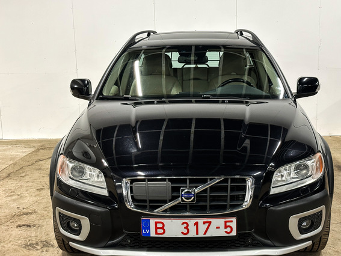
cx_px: 191
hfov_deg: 34.9
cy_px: 142
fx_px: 542
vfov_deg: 26.6
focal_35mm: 55
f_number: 1.8
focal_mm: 6.86
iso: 250
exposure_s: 1/50
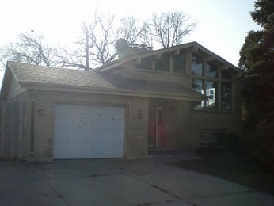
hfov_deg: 48.9
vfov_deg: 37.8
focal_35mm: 38
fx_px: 301
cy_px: 103
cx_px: 137
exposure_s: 1/315
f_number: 4.6
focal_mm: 6.3
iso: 50
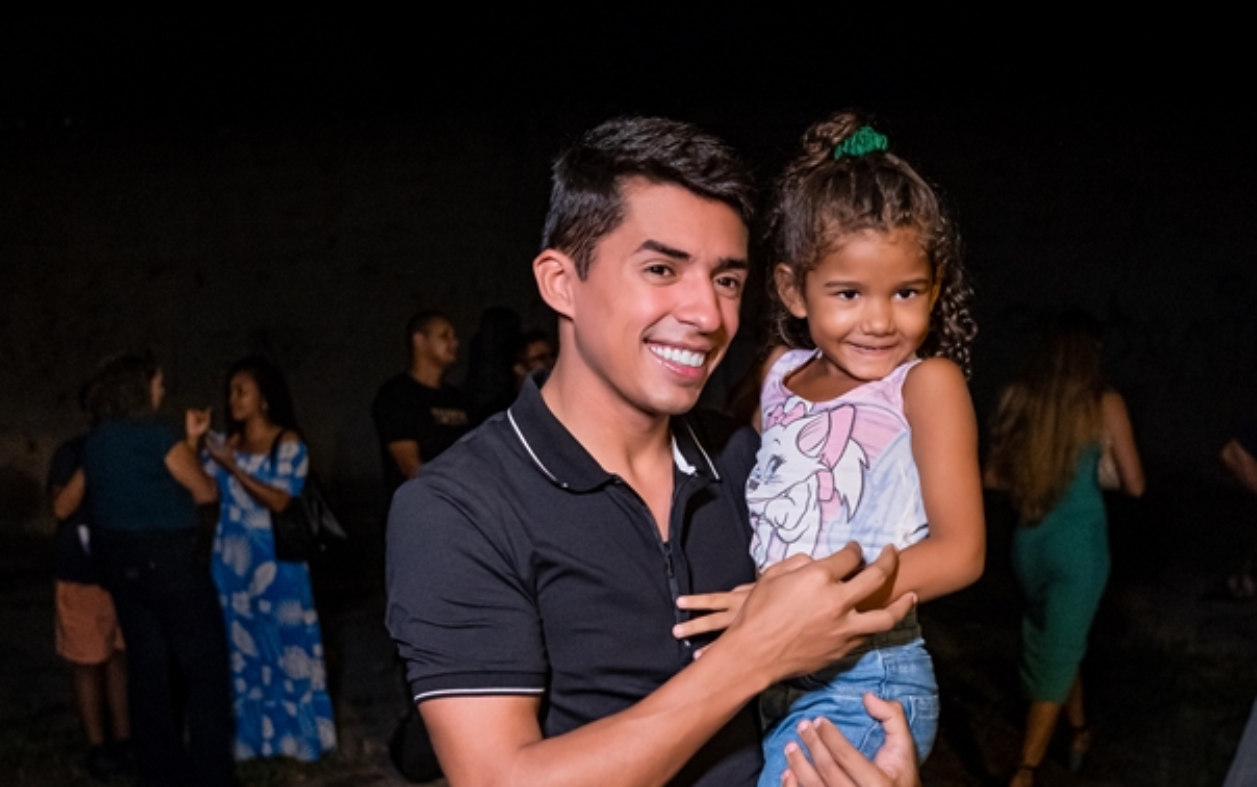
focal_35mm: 45
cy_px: 498
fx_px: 1542
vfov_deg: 28.5
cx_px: 684
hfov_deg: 44.3
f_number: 2.5
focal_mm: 24
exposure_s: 1/400
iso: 2500
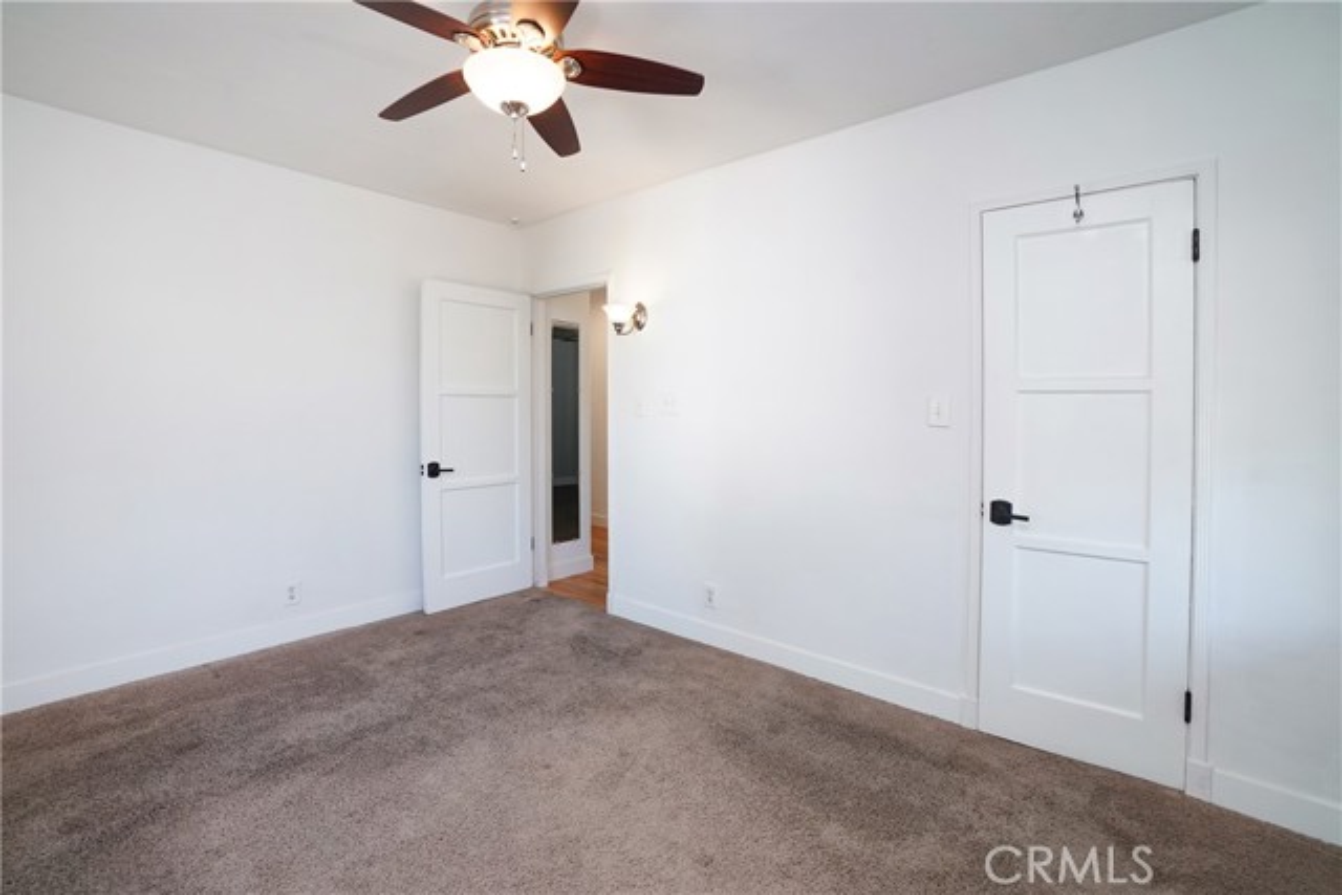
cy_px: 448
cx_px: 671
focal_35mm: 15
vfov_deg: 77.4
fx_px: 559
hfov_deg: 100.4
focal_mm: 10
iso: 400
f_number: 11
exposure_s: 1/13
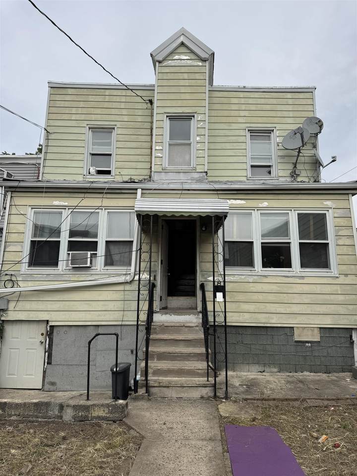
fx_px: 330
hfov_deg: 56.8
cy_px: 238
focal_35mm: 24
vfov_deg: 71.6
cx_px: 178
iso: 80
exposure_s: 1/4950
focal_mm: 6.76
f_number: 1.78
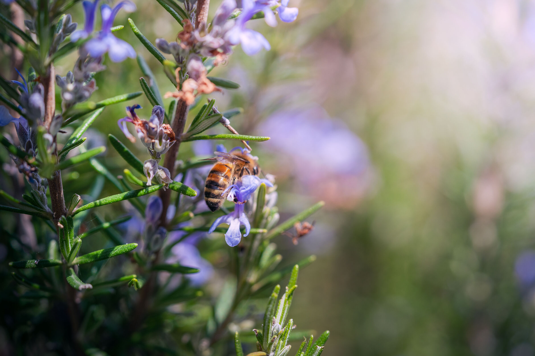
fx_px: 1337
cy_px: 178
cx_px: 268
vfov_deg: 15.2
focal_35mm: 90
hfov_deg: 22.6
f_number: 4
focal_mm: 90
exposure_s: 1/1000
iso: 250
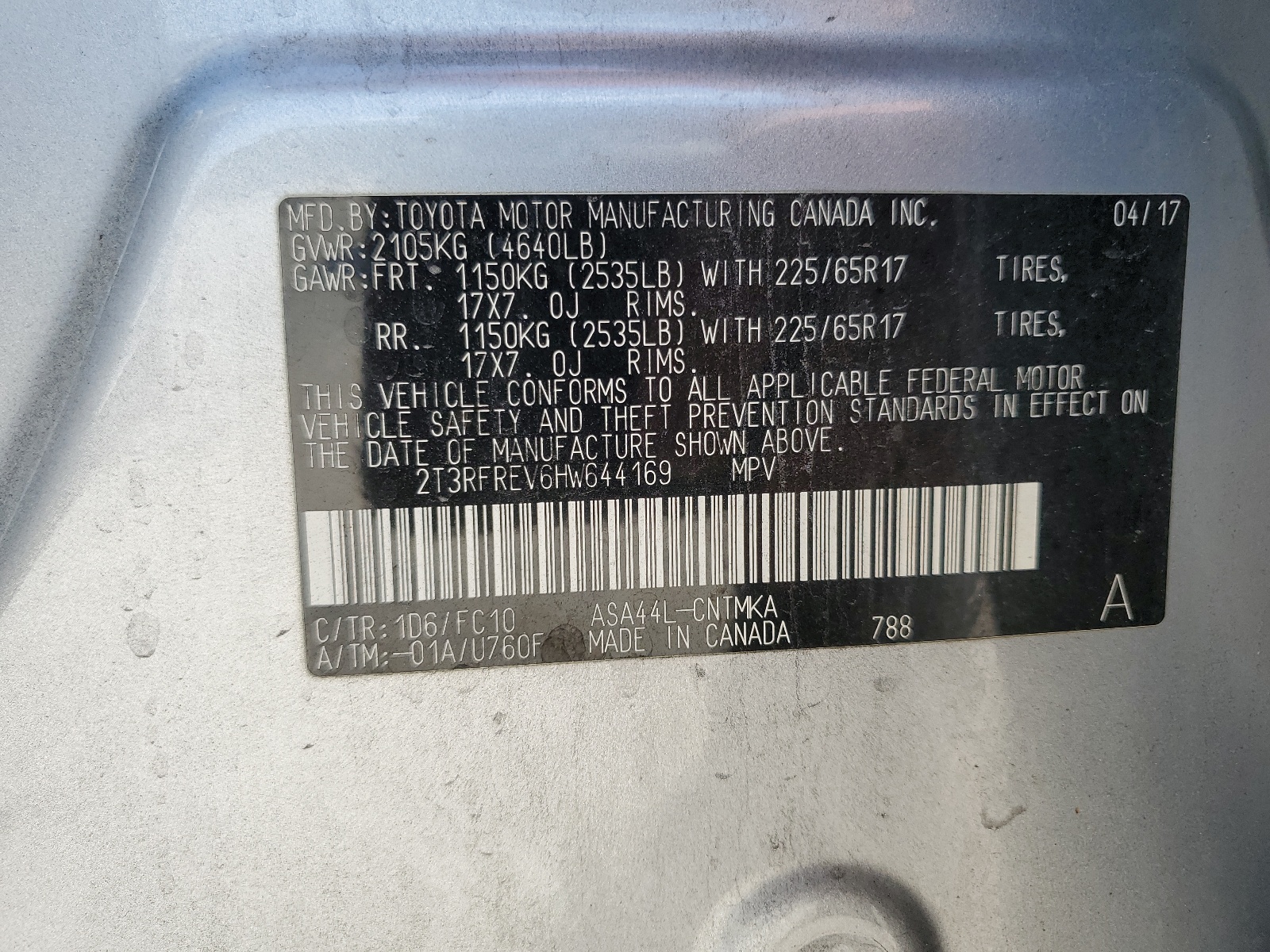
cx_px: 635
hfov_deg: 67.3
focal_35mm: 26
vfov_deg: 53.1
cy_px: 476
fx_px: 954
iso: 50
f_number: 1.5
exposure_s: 1/588
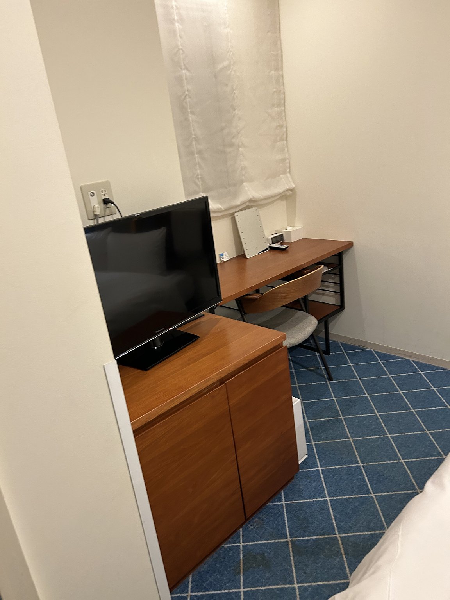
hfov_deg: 53.1
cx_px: 225
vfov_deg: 67.3
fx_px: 451
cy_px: 300
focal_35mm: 26
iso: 250
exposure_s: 1/50
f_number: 1.5
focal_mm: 5.7
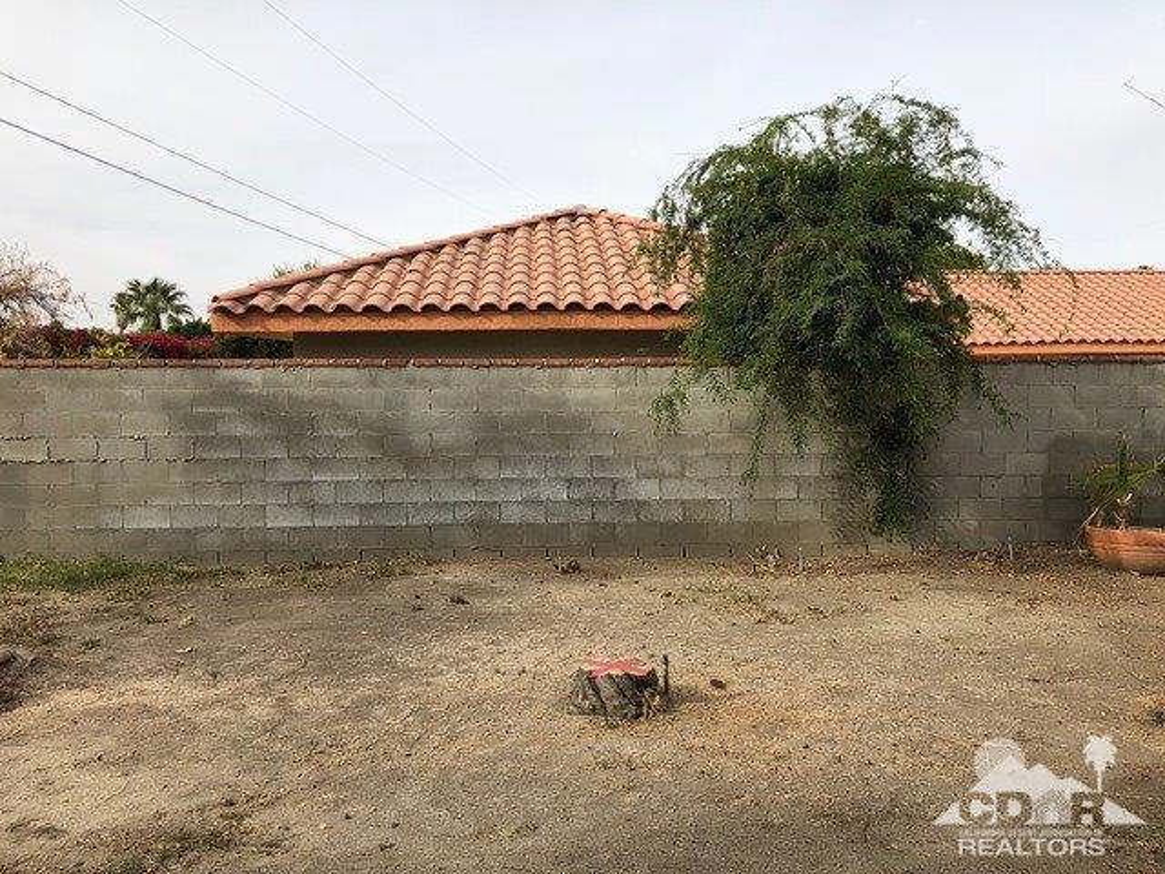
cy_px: 437
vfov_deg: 49.7
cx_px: 582
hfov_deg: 63.4
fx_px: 942
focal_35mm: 28
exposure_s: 1/1389
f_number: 1.8
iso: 20
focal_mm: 4
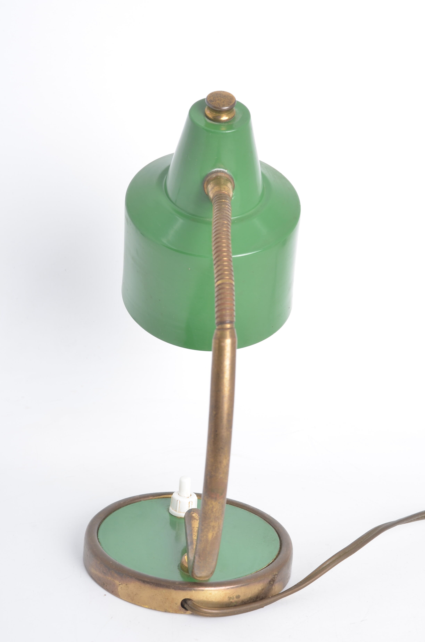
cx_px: 212
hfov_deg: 18.1
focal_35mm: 75
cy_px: 321
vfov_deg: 27.0
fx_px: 1334
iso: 100
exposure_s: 1/125
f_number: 11
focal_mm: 50
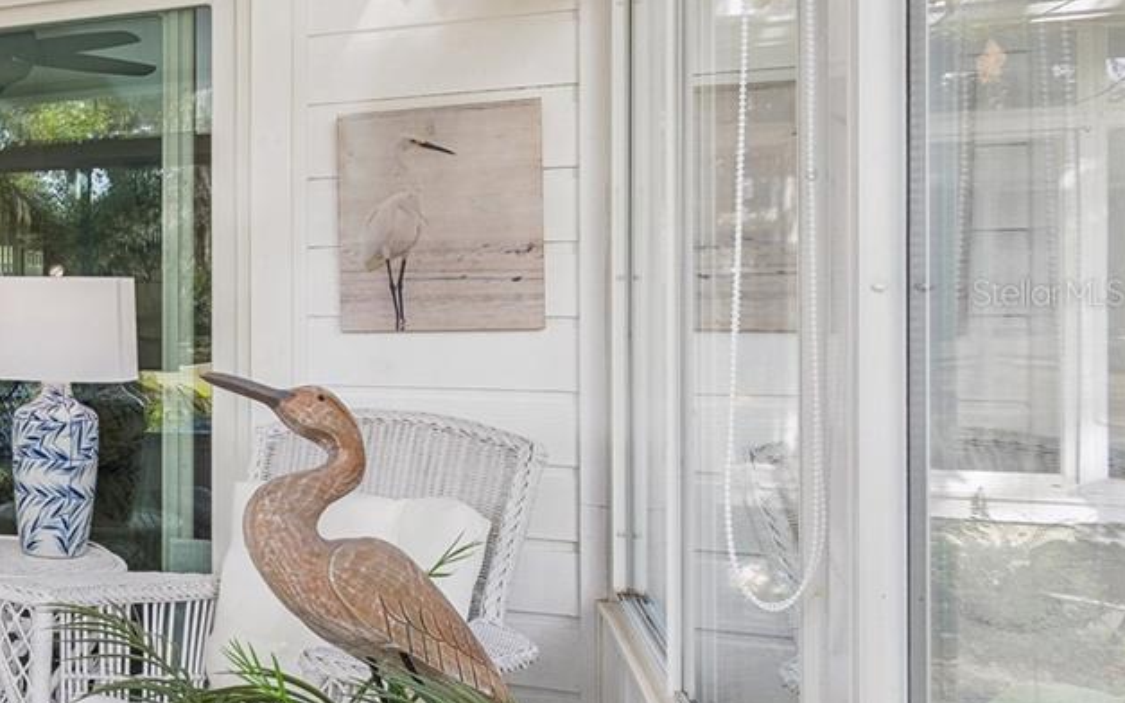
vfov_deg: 32.7
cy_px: 292
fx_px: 1196
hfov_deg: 35.8
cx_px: -303
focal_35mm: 39
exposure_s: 1/50
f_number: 8
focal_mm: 10
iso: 200
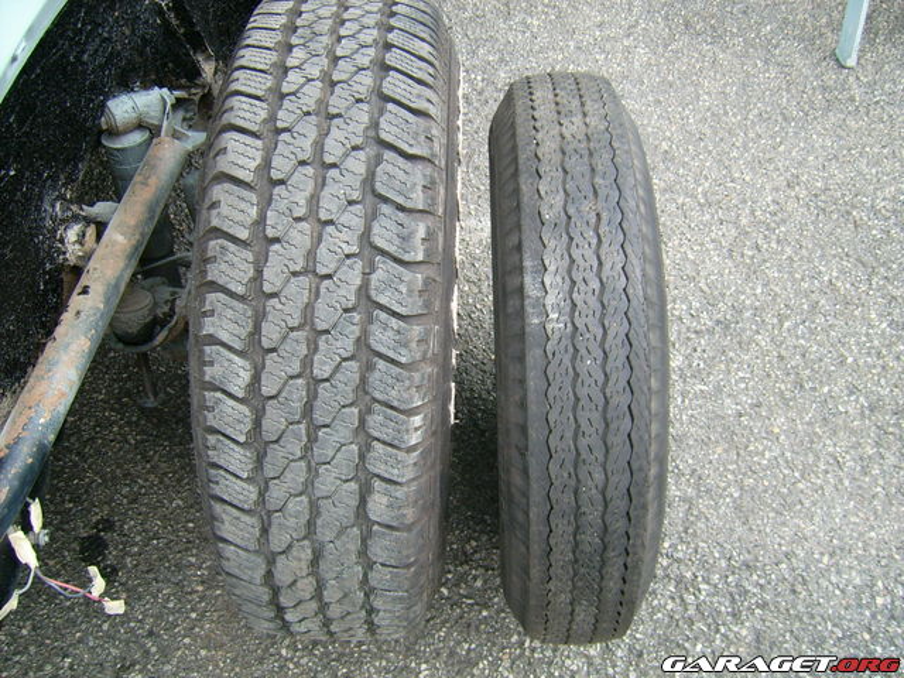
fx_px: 914
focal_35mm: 35
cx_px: 452
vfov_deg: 40.7
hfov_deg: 52.6
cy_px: 339
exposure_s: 1/136
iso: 50
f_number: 2.8
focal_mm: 5.95
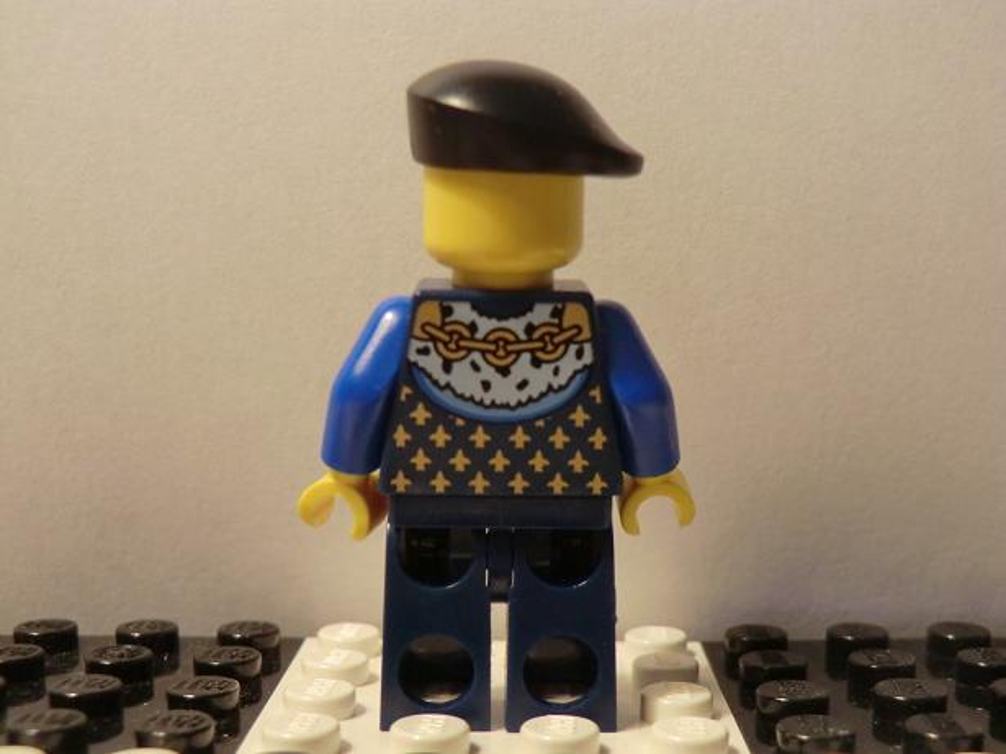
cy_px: 377
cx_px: 503
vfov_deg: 30.9
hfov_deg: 40.4
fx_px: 1366
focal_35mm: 47
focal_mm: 8.4
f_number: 4
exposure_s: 1/60
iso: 320
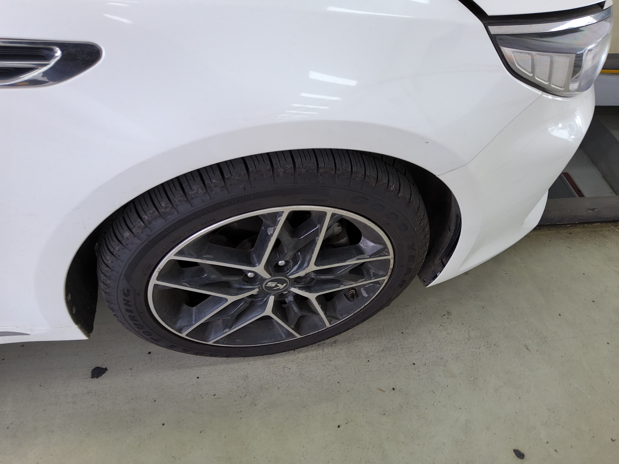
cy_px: 232
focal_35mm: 25
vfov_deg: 54.9
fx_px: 447
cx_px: 310
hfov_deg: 69.4
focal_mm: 3.08
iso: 50
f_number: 2
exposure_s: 1/120
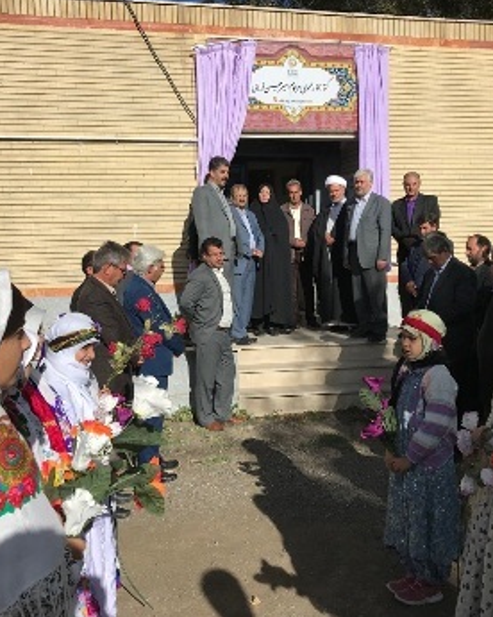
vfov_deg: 49.1
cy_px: 306
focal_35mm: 37
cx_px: 258
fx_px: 675
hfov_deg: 40.1
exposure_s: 1/3425
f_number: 1.8
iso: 20
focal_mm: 3.99
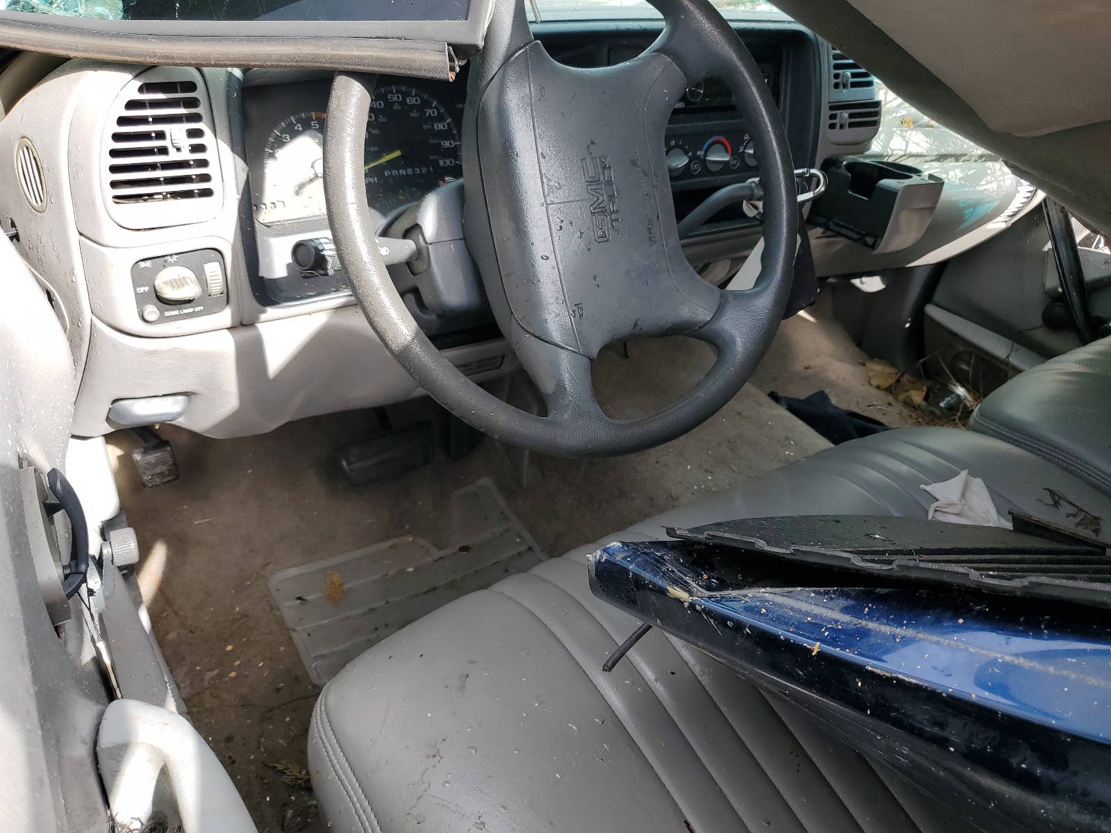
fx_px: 834
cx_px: 556
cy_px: 416
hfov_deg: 67.3
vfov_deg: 53.1
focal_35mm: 26
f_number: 1.5
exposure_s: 1/417
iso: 50
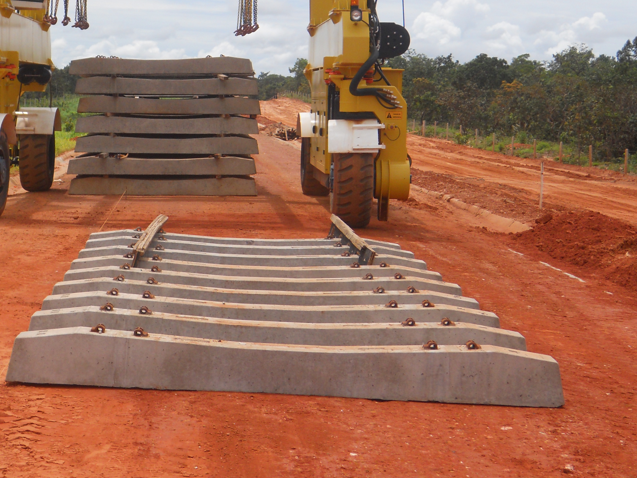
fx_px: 1380
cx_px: 197
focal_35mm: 75
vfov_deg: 19.6
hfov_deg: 25.8
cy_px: 152
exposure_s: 1/400
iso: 80
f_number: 6.8
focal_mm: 8.3
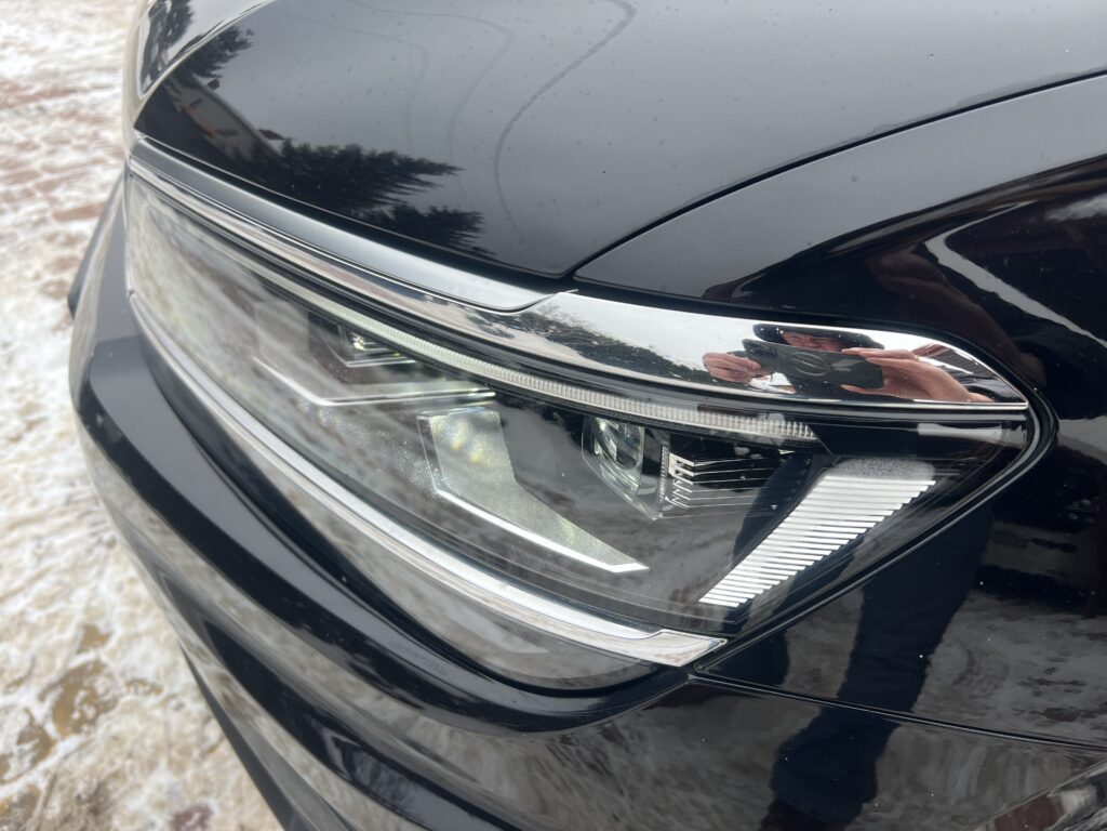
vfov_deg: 53.1
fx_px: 831
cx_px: 554
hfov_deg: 67.3
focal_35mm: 26
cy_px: 416
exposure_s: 1/552
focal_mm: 5.7
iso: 50
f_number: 1.5
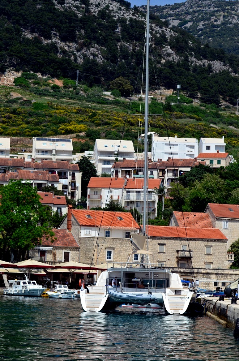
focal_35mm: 105
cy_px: 180
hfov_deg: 13.0
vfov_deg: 19.5
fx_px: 1051
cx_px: 120
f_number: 6.3
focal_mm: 70
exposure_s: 1/8000
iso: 1000
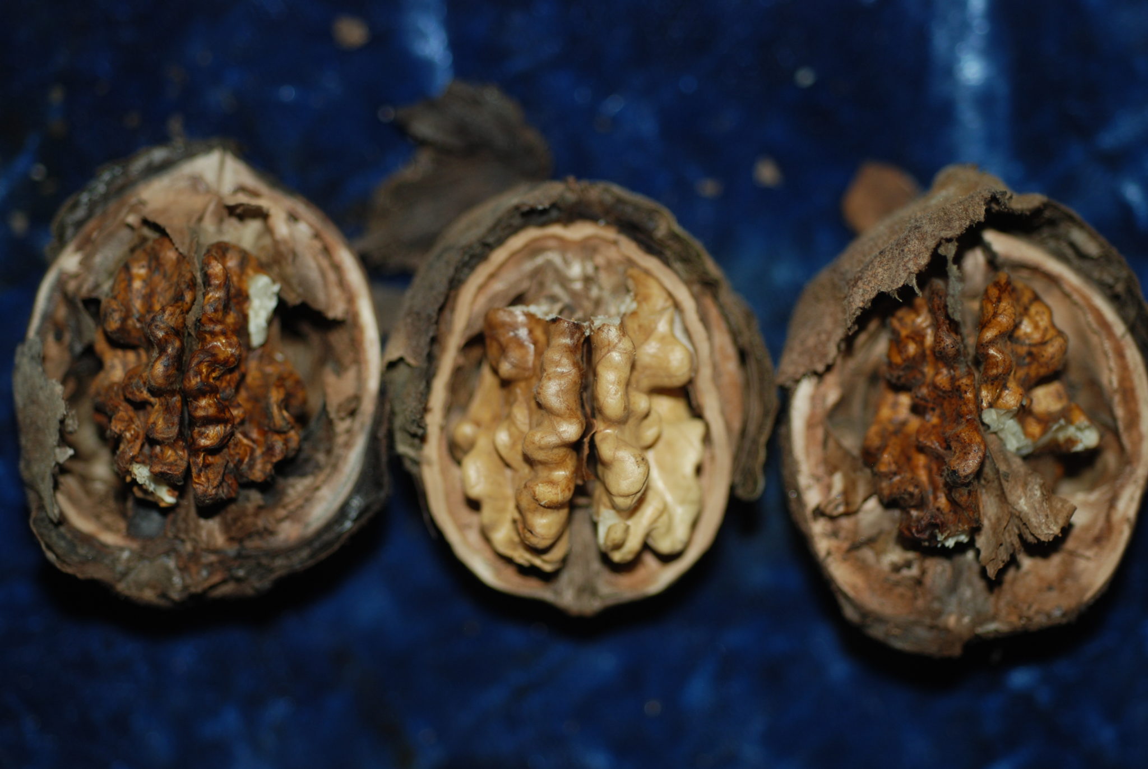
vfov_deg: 15.2
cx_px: 574
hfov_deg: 22.6
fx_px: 2873
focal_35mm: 90
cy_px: 384
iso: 160
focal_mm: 60
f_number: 3.3
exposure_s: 1/60
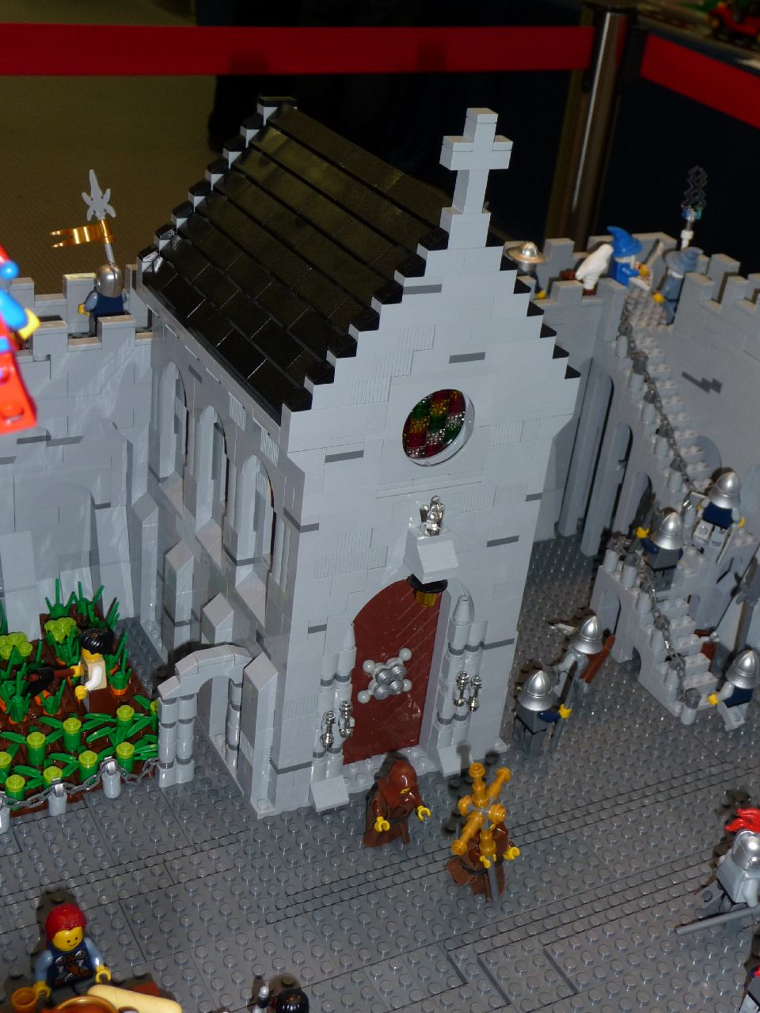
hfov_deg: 32.2
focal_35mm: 45
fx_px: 1317
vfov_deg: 42.1
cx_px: 380
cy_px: 506
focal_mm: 7.6
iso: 100
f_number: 4.1
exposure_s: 1/30
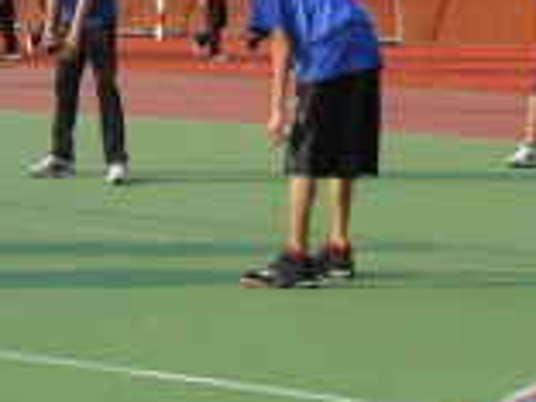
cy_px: 206
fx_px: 2230
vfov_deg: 10.3
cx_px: -34
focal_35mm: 144
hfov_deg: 13.5
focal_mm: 6.2
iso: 100
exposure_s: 1/125
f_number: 8.9
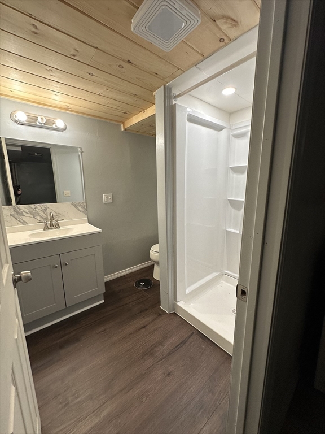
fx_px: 175
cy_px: 217
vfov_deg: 102.1
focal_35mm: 14
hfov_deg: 85.7
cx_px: 162
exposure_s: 1/120
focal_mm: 2.22
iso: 160
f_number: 2.2
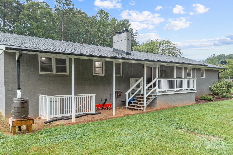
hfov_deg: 65.5
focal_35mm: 28
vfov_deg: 46.4
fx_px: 181
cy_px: 78
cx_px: 116
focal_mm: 10.26
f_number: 3.2
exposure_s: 1/40
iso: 100
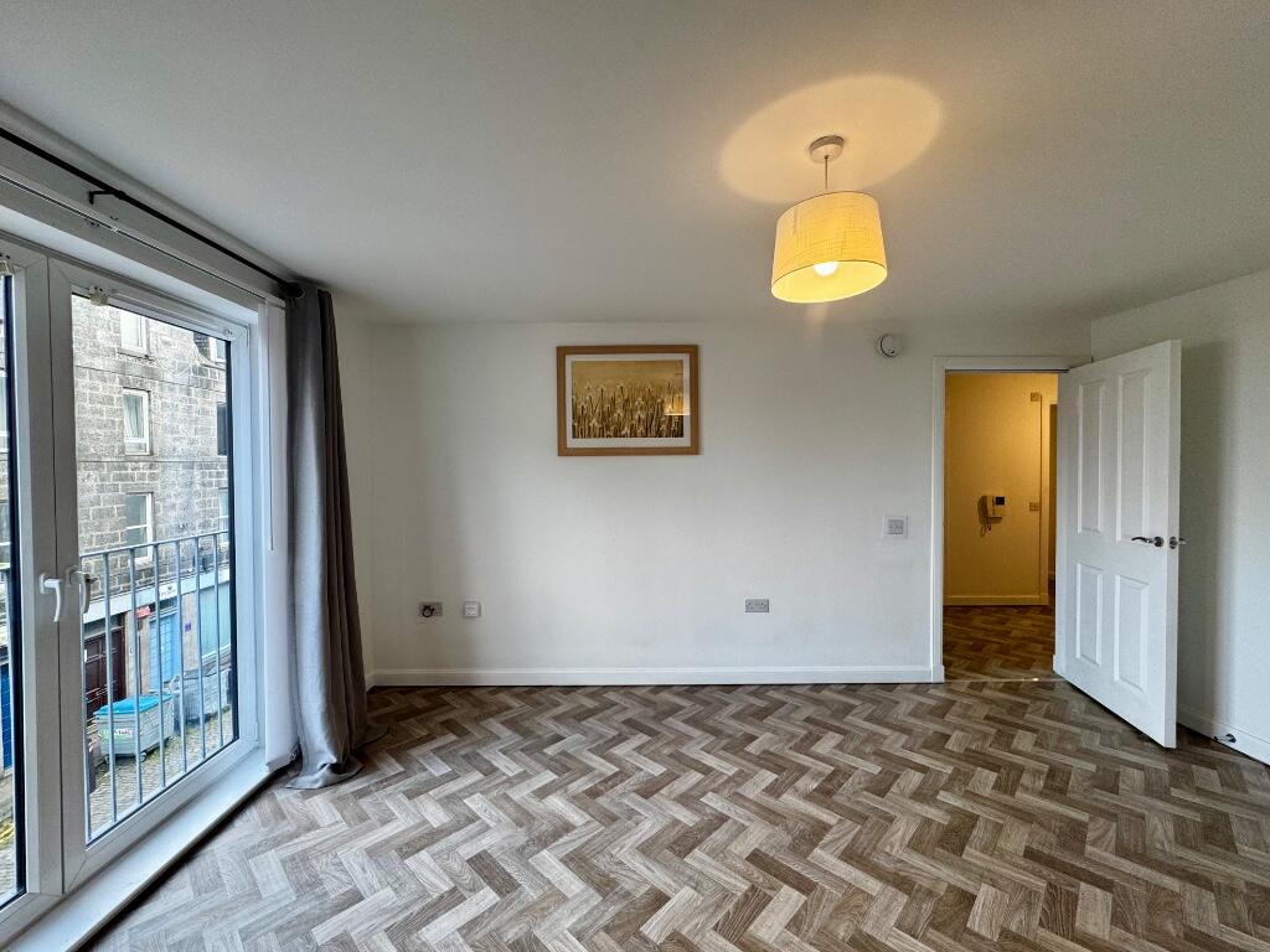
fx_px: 514
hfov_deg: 102.1
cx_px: 635
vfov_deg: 85.7
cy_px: 476
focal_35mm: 14
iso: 100
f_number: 2.2
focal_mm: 2.22
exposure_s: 1/100
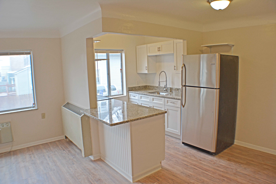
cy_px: 92
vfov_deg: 40.0
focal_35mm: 33
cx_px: 138
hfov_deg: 57.2
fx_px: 253
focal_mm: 22
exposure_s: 1/80
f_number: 4.5
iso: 400
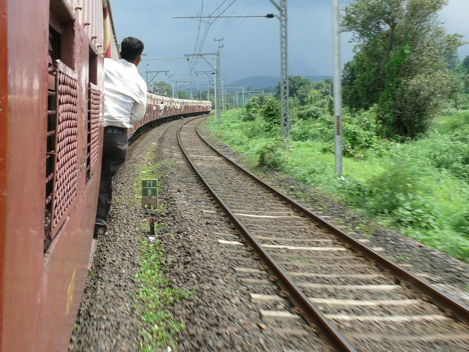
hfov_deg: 52.6
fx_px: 474
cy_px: 176
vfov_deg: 40.7
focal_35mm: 35
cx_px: 234
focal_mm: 7.5
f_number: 5.6
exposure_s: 1/200
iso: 100
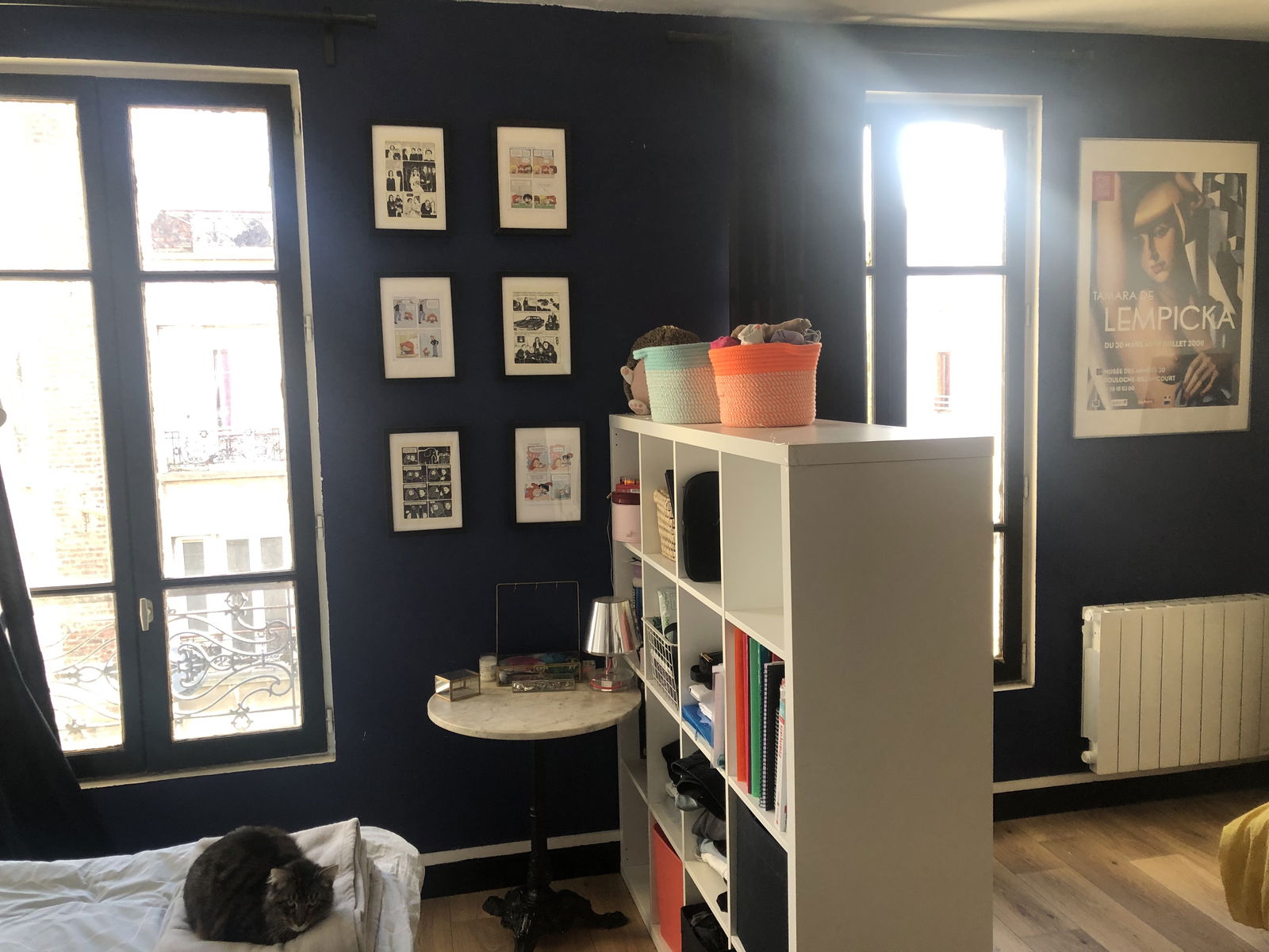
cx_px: 634
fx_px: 1026
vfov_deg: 49.7
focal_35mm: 28
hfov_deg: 63.4
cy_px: 476
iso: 25
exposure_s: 1/30
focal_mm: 3.99
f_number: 1.8
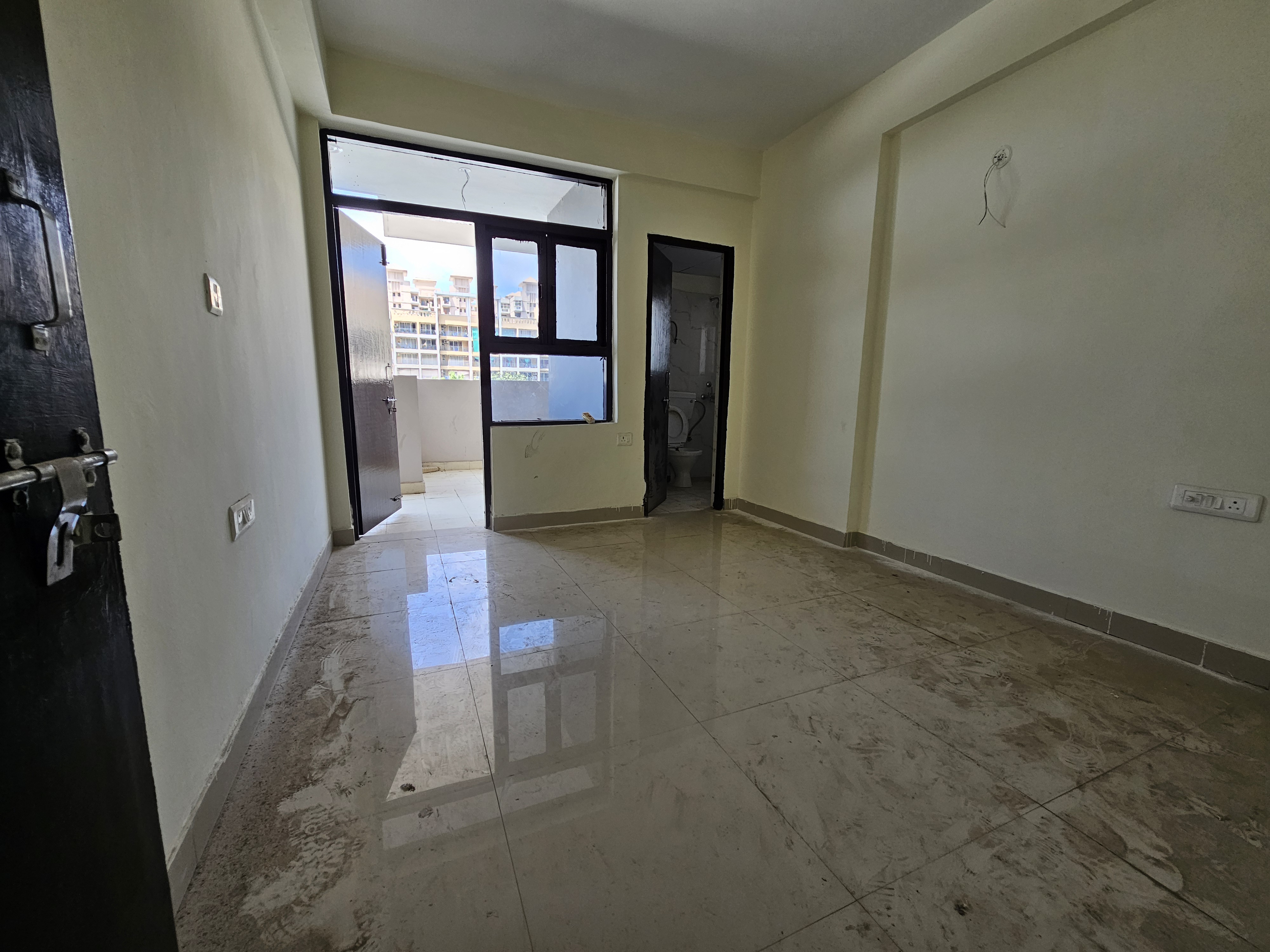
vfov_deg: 89.9
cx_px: 635
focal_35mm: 13
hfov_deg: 106.2
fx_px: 477
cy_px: 476
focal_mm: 2.2
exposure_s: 1/190
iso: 100
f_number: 2.2
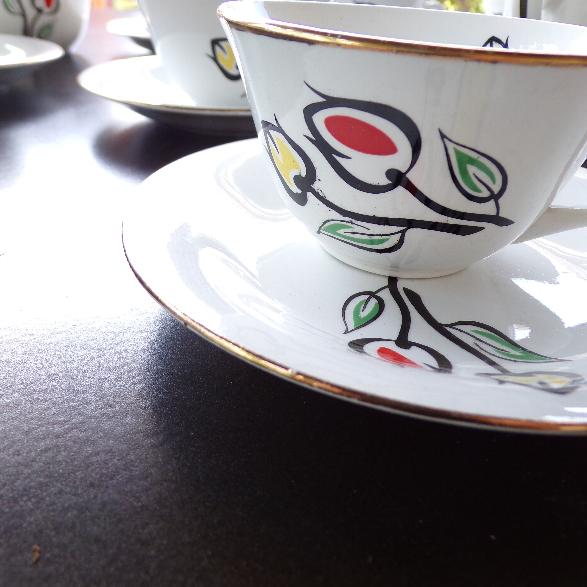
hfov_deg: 55.5
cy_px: 289
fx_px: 556
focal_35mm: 29
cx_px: 323
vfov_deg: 55.6
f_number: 3
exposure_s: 1/60
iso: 80
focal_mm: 4.3
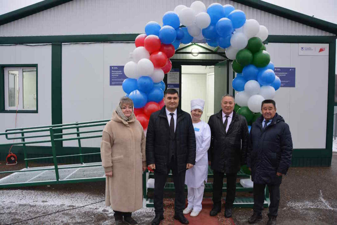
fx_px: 253
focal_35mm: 27
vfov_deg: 47.9
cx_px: 168
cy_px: 112
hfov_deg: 67.4
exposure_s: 1/60
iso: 640
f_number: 4
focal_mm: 18
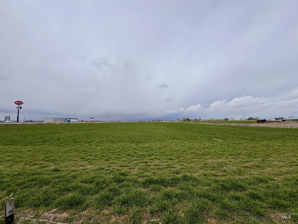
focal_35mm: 14
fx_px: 121
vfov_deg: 85.7
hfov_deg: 102.1
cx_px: 149
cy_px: 112
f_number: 2.2
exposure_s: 1/3717
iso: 50
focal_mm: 2.22
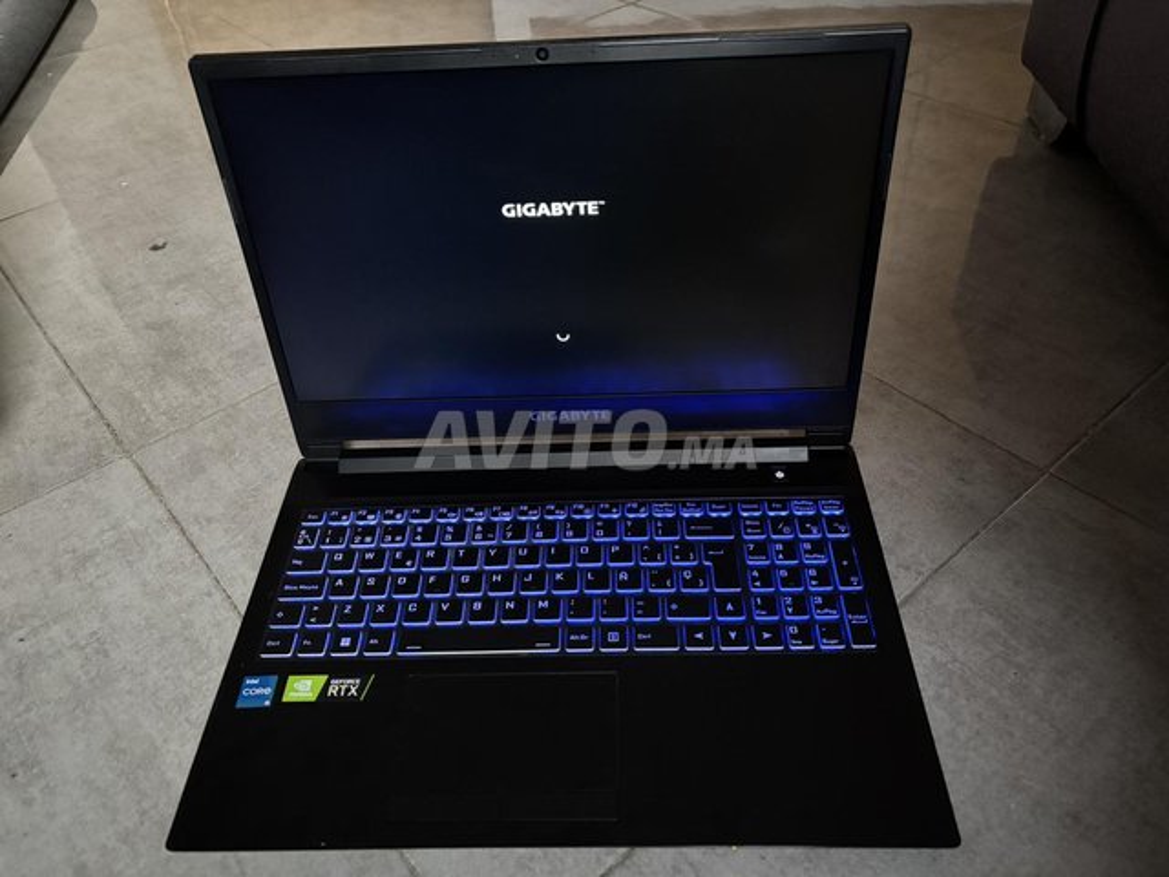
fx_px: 878
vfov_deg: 53.1
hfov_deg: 67.3
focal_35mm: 26
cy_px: 438
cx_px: 584
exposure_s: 1/30
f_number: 1.6
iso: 1000
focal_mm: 5.96
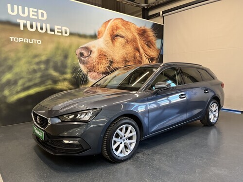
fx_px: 183
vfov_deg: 53.1
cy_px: 91
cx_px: 122
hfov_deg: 67.3
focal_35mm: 26
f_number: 1.6
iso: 125
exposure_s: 1/108
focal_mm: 5.1
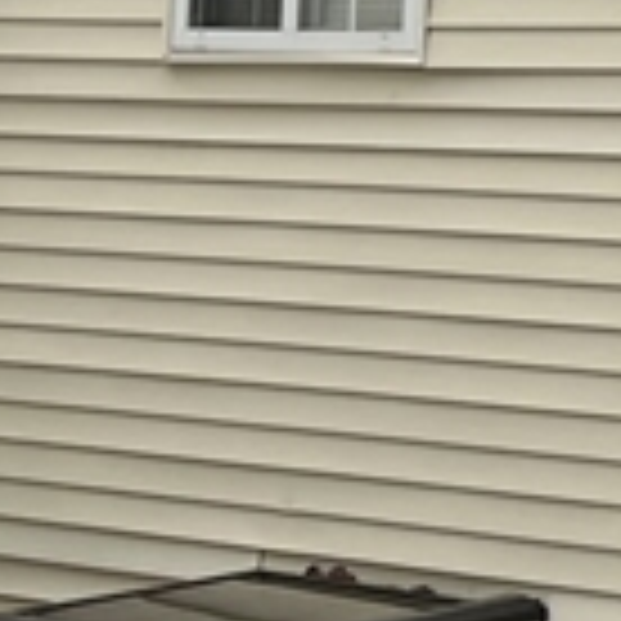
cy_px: -40
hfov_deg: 8.9
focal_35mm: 170
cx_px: 1674
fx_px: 3450
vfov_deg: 10.2
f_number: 1.5
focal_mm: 5.7
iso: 50
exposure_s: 1/718
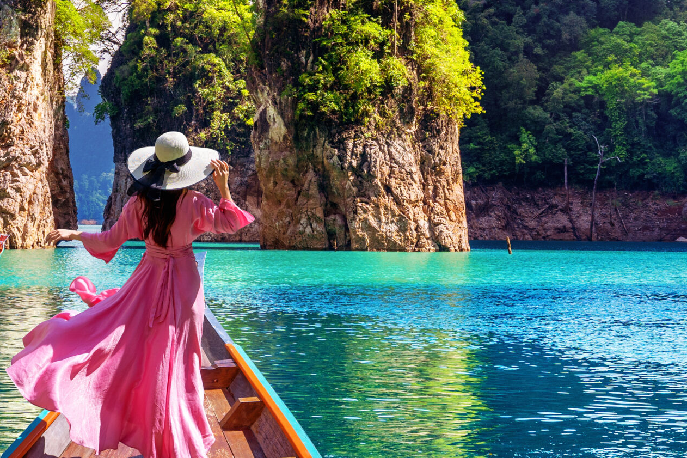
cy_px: 55
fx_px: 1355
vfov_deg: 18.9
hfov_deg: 28.0
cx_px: 169
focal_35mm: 71
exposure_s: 1/250
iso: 100
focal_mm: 35
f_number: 8
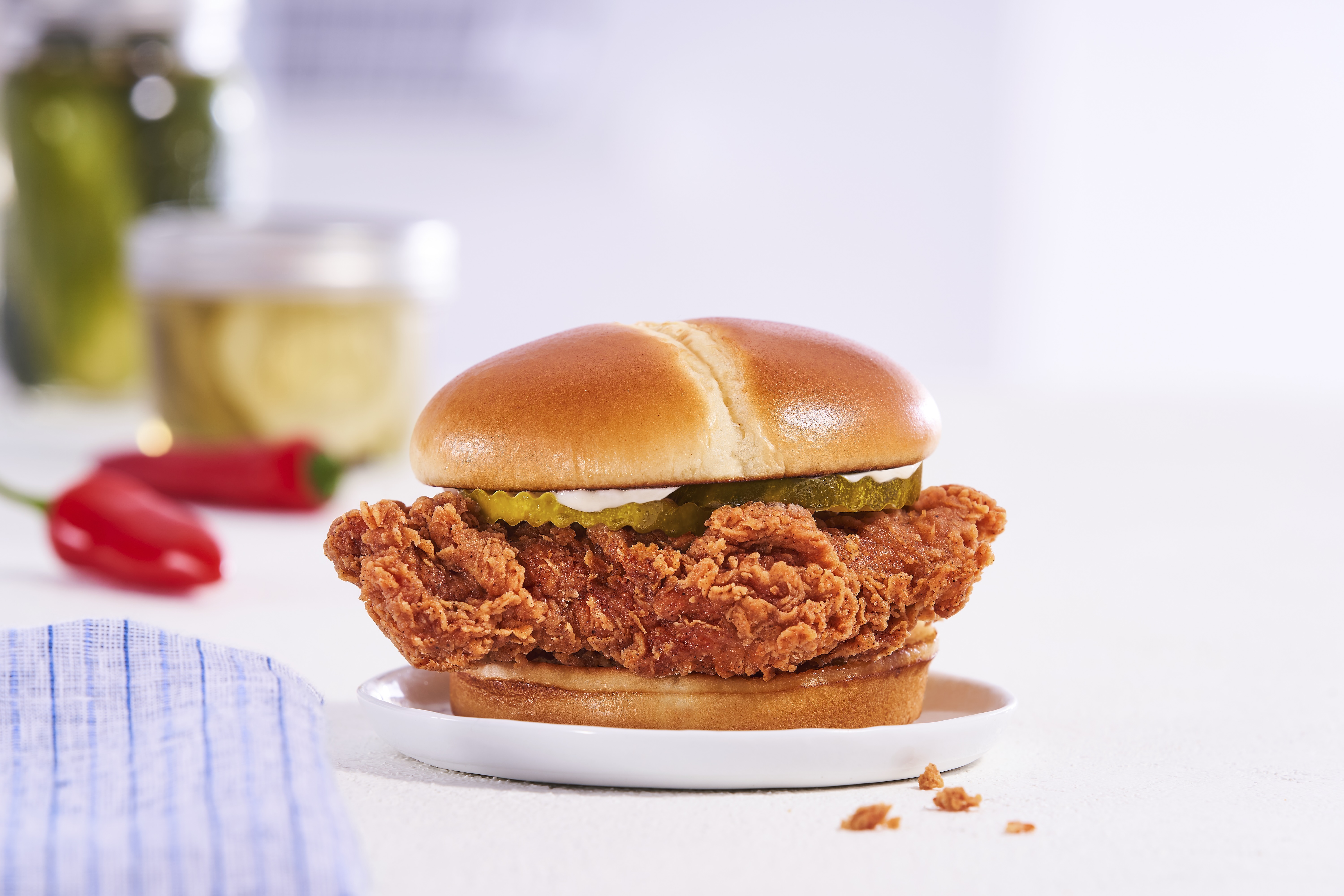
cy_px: 448
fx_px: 7466
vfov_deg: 6.9
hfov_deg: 10.3
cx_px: 672
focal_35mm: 200
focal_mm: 200
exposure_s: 1/160
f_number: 8
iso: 100
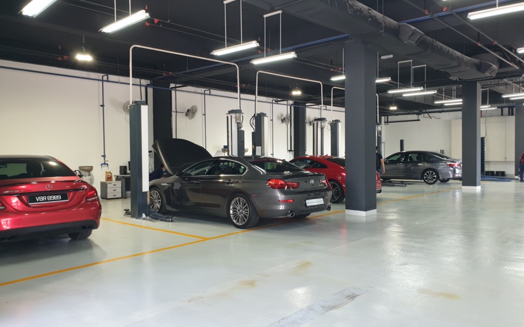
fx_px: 400
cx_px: 264
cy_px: 163
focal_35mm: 28
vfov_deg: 44.5
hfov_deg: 66.5
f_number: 2.4
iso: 125
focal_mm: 4.3
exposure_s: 1/50
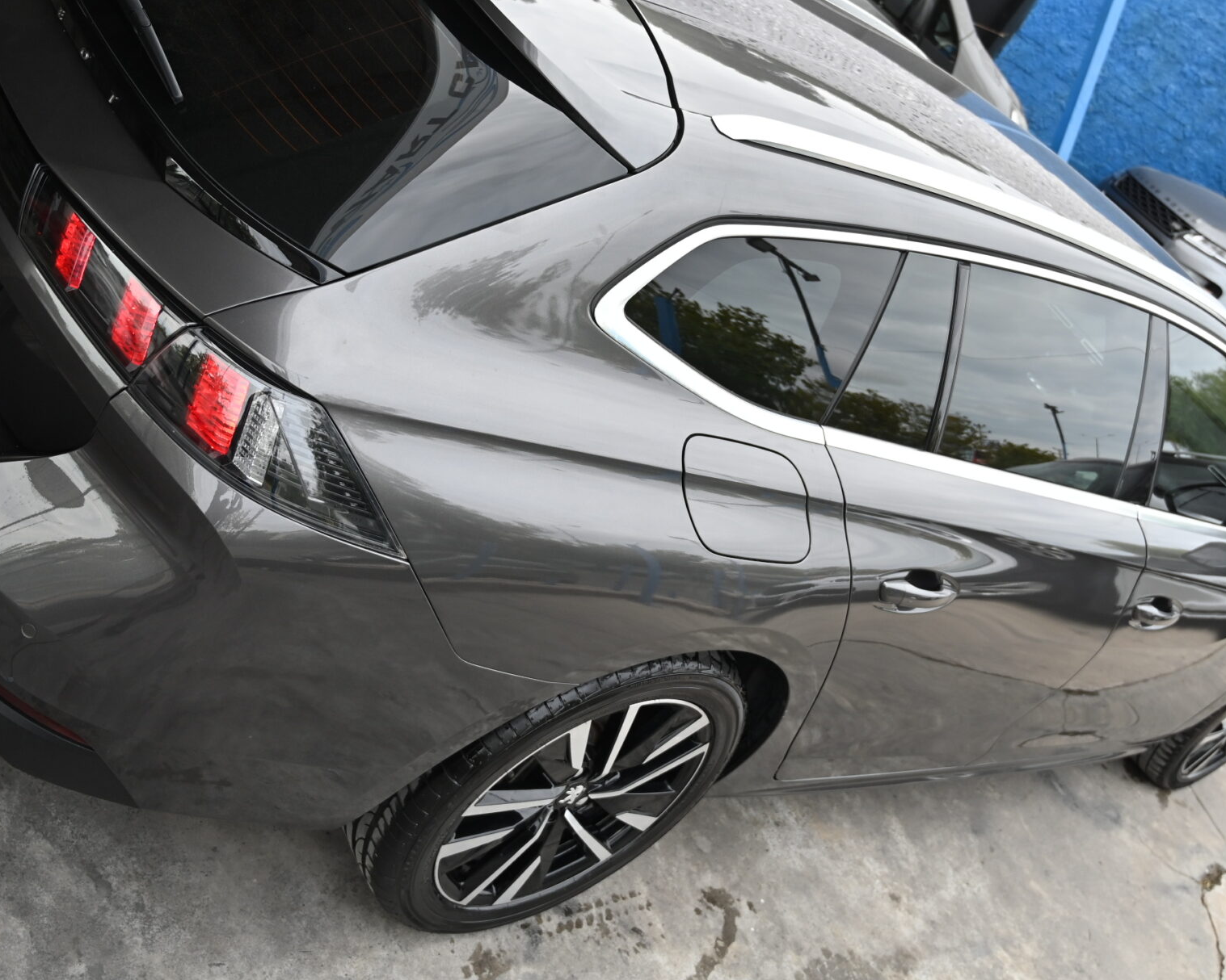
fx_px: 1379
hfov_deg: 47.9
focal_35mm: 38
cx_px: 641
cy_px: 333
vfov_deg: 38.8
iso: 280
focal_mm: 24
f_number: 4
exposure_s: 1/250
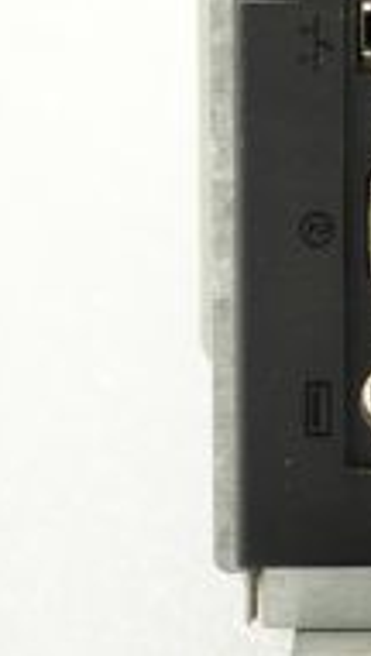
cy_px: -501
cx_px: 876
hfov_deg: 2.4
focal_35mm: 503
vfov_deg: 4.3
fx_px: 8762
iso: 800
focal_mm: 102
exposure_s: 1/100
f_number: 6.3
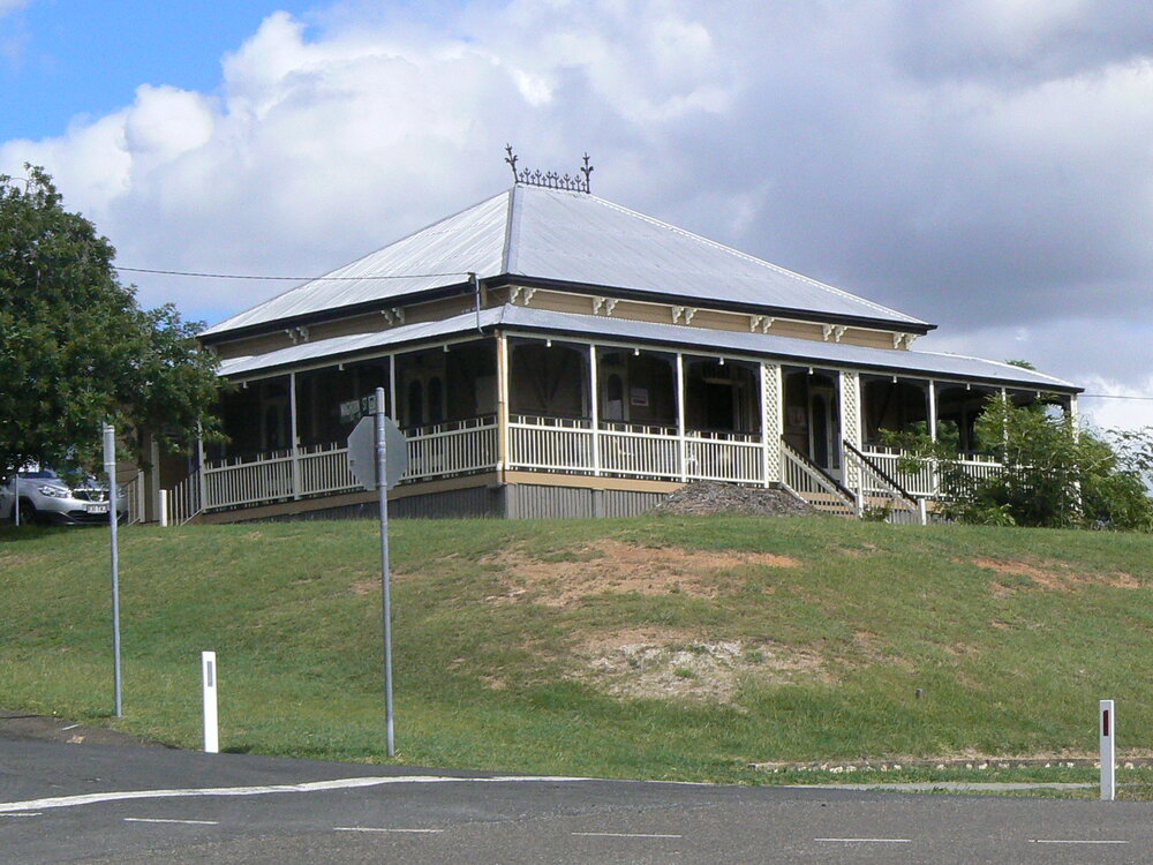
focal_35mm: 110
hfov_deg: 17.9
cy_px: 432
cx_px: 576
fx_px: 3664
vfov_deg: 13.5
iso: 200
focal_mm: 13.4
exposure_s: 1/1300
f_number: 8
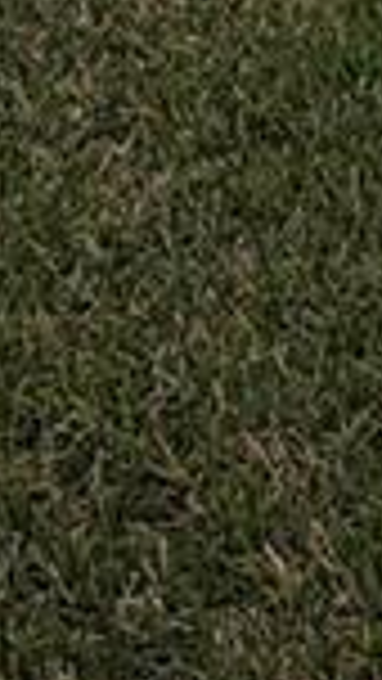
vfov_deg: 16.1
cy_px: -369
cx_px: 1110
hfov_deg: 8.5
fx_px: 2178
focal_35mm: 121
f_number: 2.2
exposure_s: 1/770
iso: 25
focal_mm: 2.22
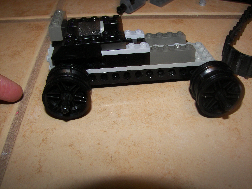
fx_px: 262
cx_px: 126
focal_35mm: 36
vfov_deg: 39.7
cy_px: 94
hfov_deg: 51.4
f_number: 2.8
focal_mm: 6
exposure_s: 1/30
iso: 100
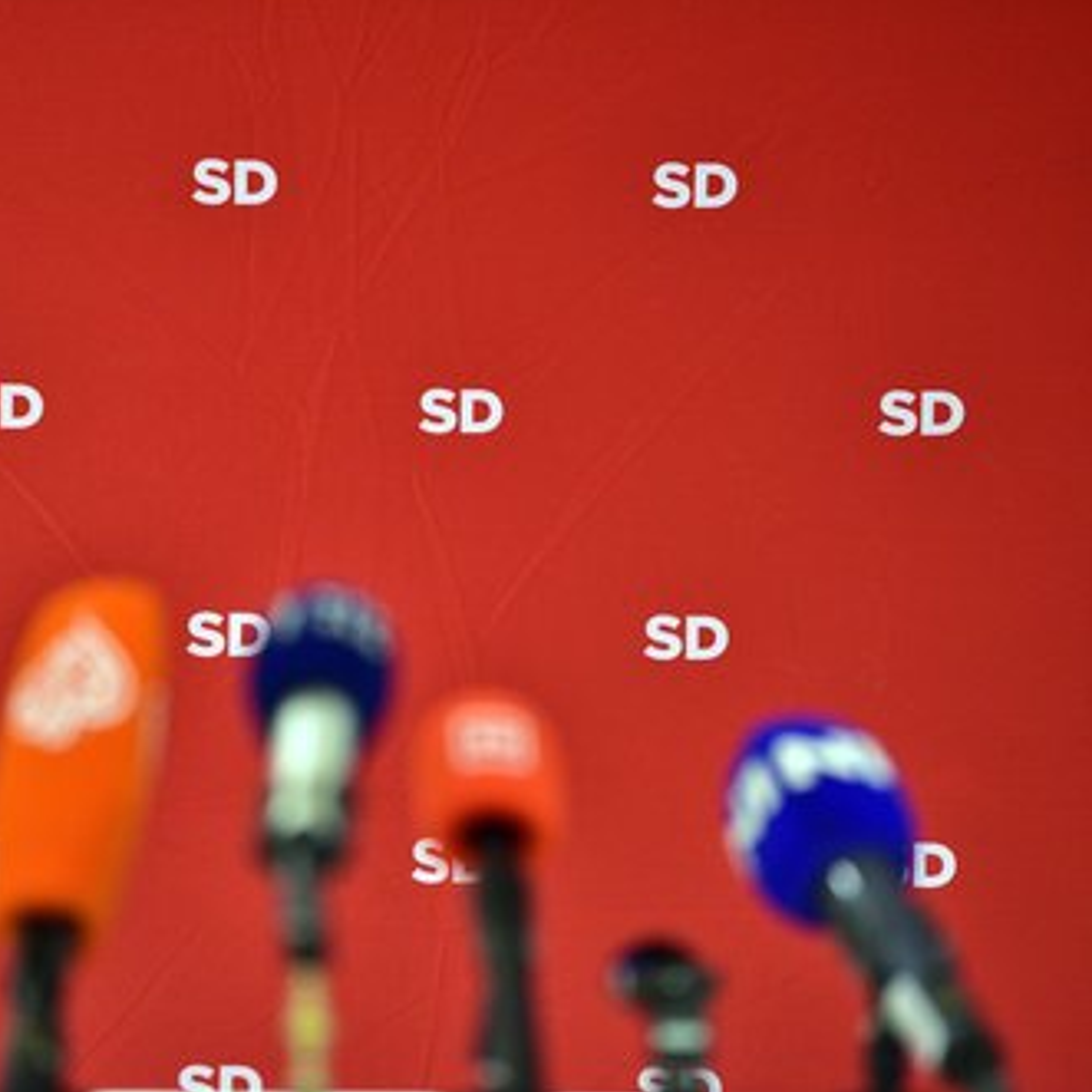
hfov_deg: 8.3
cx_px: 445
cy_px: 546
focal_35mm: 212
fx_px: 7566
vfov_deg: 8.3
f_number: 2.8
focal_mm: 165
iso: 1250
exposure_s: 1/400
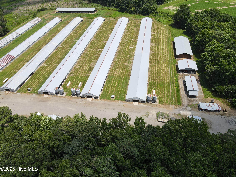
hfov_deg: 71.6
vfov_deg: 56.8
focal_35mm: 24
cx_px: 118
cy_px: 88
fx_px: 164
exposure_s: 1/640
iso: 100
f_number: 2.8
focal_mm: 4.5
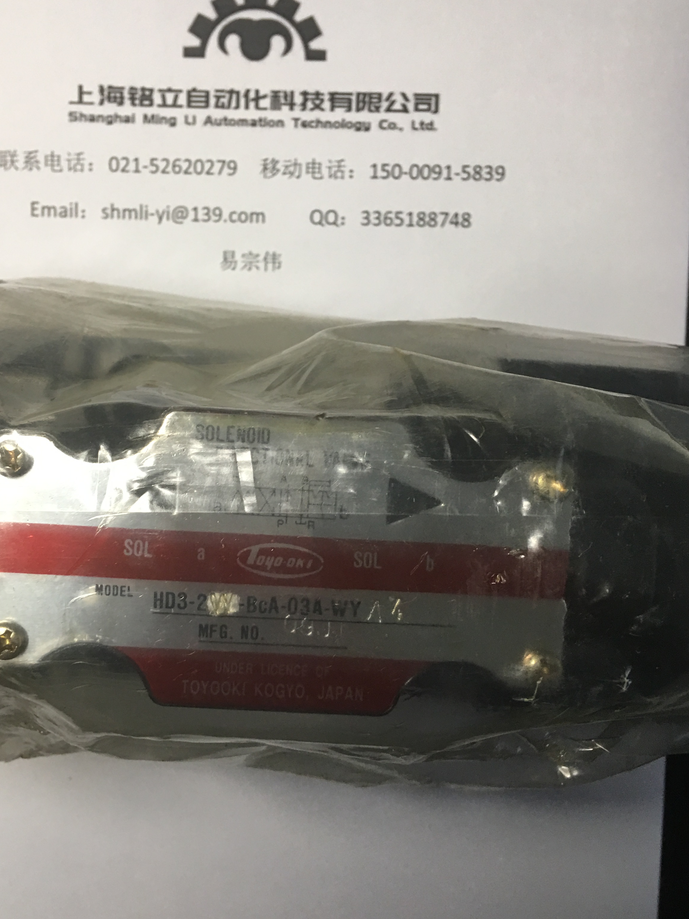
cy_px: 465
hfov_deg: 37.5
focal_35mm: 38
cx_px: 263
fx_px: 1008
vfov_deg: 49.0
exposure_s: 1/33
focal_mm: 4.15
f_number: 2.2
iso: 50
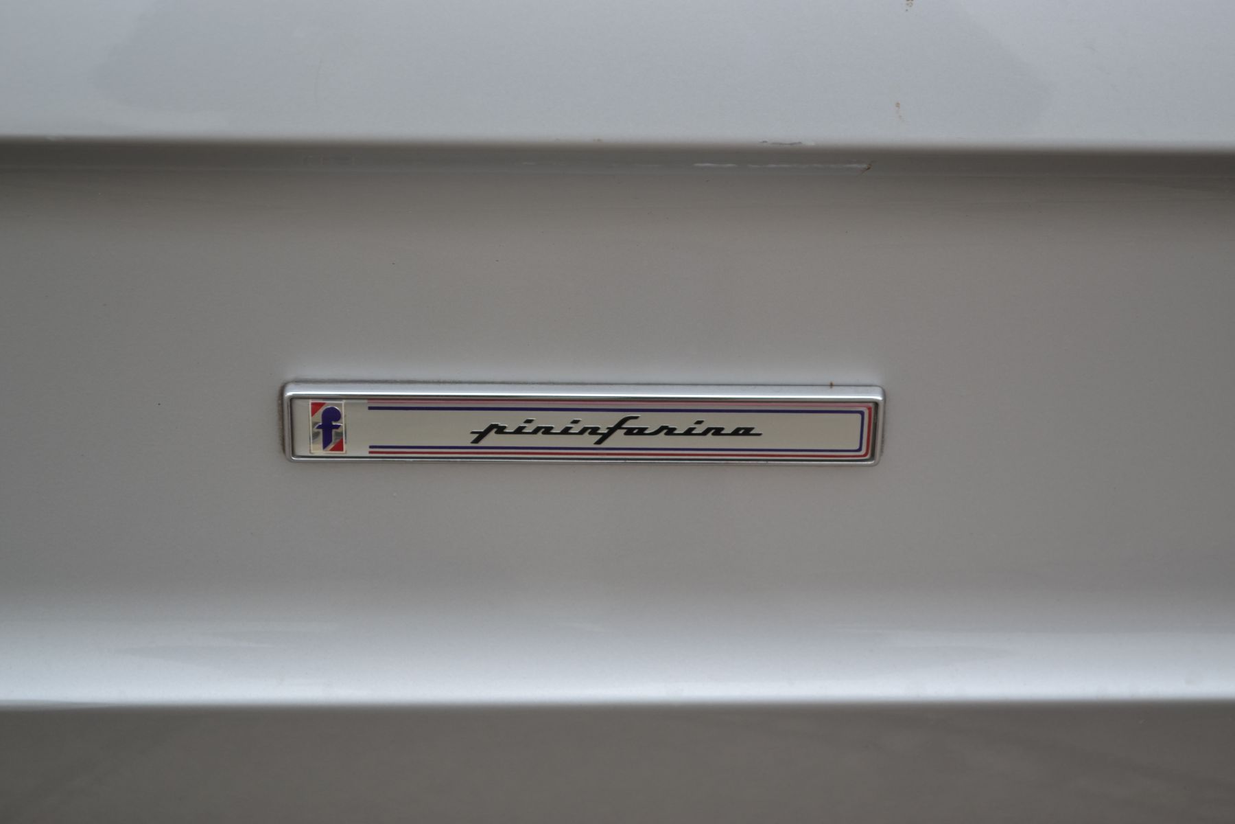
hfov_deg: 24.6
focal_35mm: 82
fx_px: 2830
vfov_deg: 16.6
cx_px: 618
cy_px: 412
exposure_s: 1/125
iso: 100
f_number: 5.6
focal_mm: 55
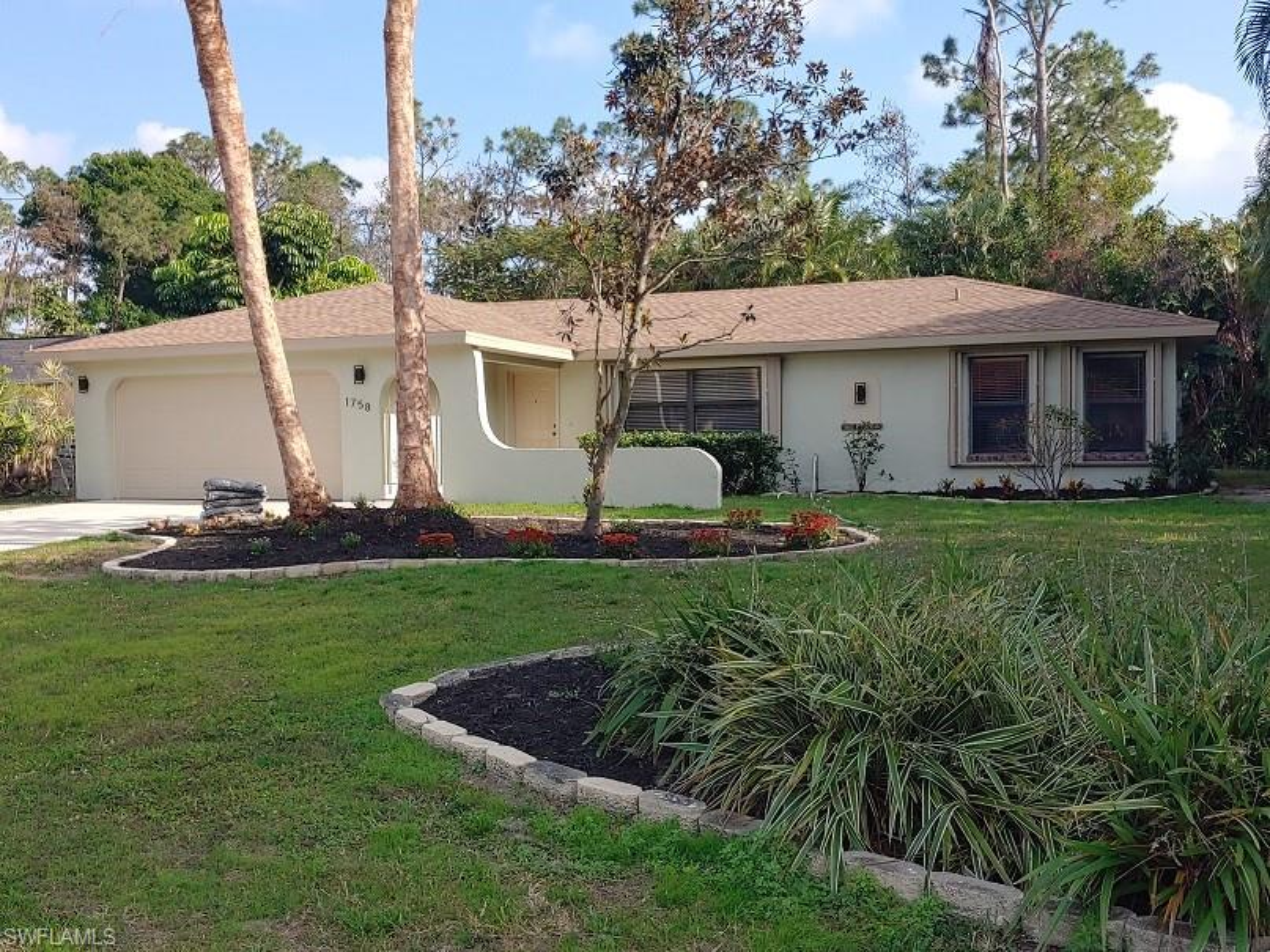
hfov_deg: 60.0
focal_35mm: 30
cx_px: 635
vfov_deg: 46.8
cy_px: 476
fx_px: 1100
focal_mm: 4.23
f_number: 1.5
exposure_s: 1/990
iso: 50
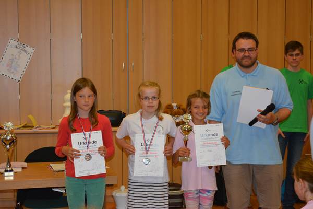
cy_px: 104
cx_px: 156
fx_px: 548
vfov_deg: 21.6
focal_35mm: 63
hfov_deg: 31.9
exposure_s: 1/60
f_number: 5
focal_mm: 42
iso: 800
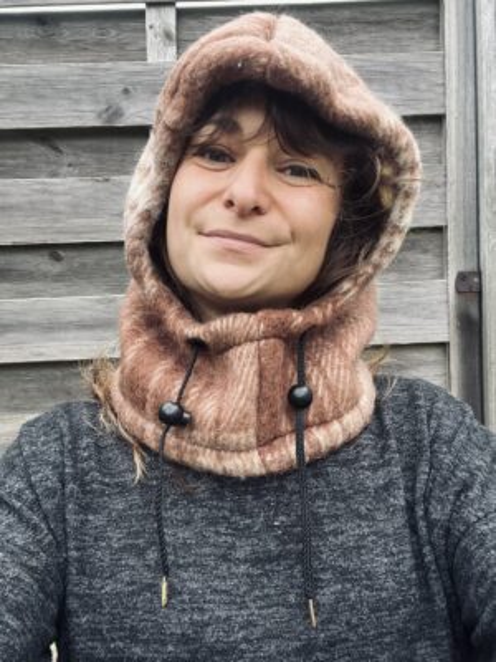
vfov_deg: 60.0
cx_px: 248
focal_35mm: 30
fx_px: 573
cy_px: 331
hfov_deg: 46.8
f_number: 2.2
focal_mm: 2.71
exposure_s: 1/120
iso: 100
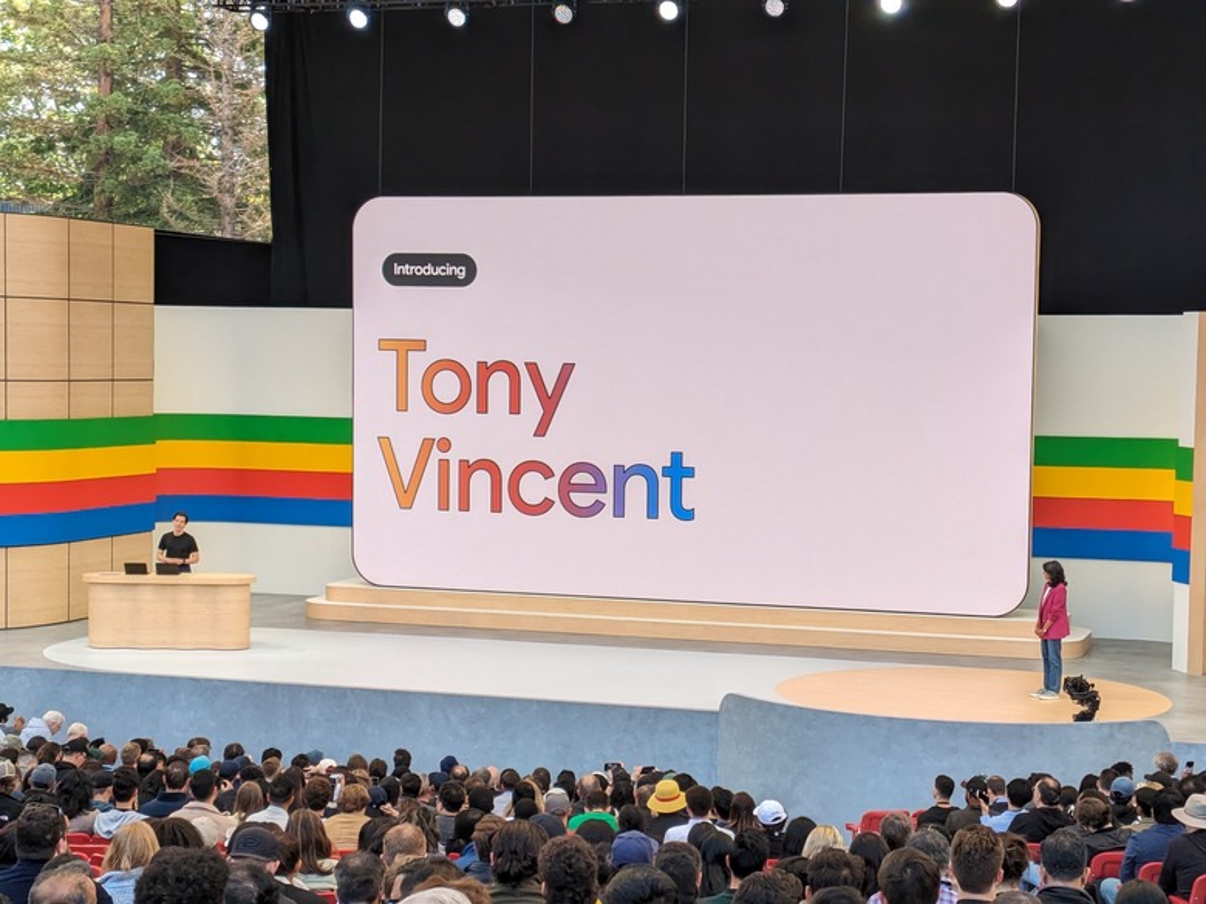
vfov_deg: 29.7
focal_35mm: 49
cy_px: 452
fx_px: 1707
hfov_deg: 38.9
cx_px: 603
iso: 69
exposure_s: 1/543
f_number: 1.7
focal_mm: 4.53
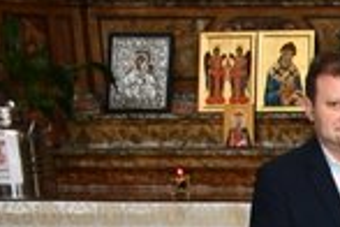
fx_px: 1539
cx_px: 833
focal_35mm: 163
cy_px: 551
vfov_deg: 7.8
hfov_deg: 10.7
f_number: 4
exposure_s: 1/60
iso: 2000
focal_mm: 20
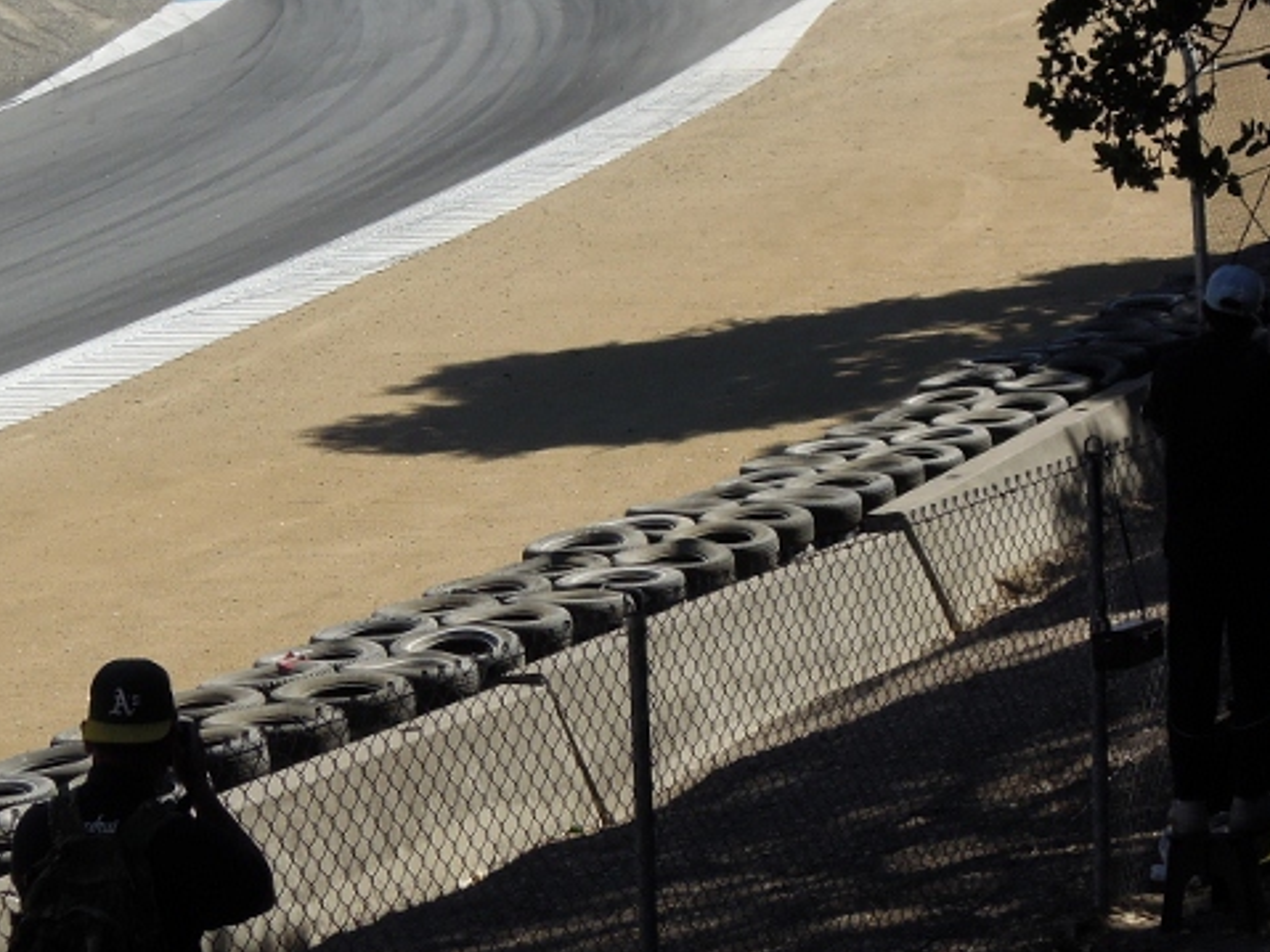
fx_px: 5208
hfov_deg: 13.9
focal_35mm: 142
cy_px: 217
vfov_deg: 10.4
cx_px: 419
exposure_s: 1/1000
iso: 160
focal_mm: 15.2
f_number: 4.5
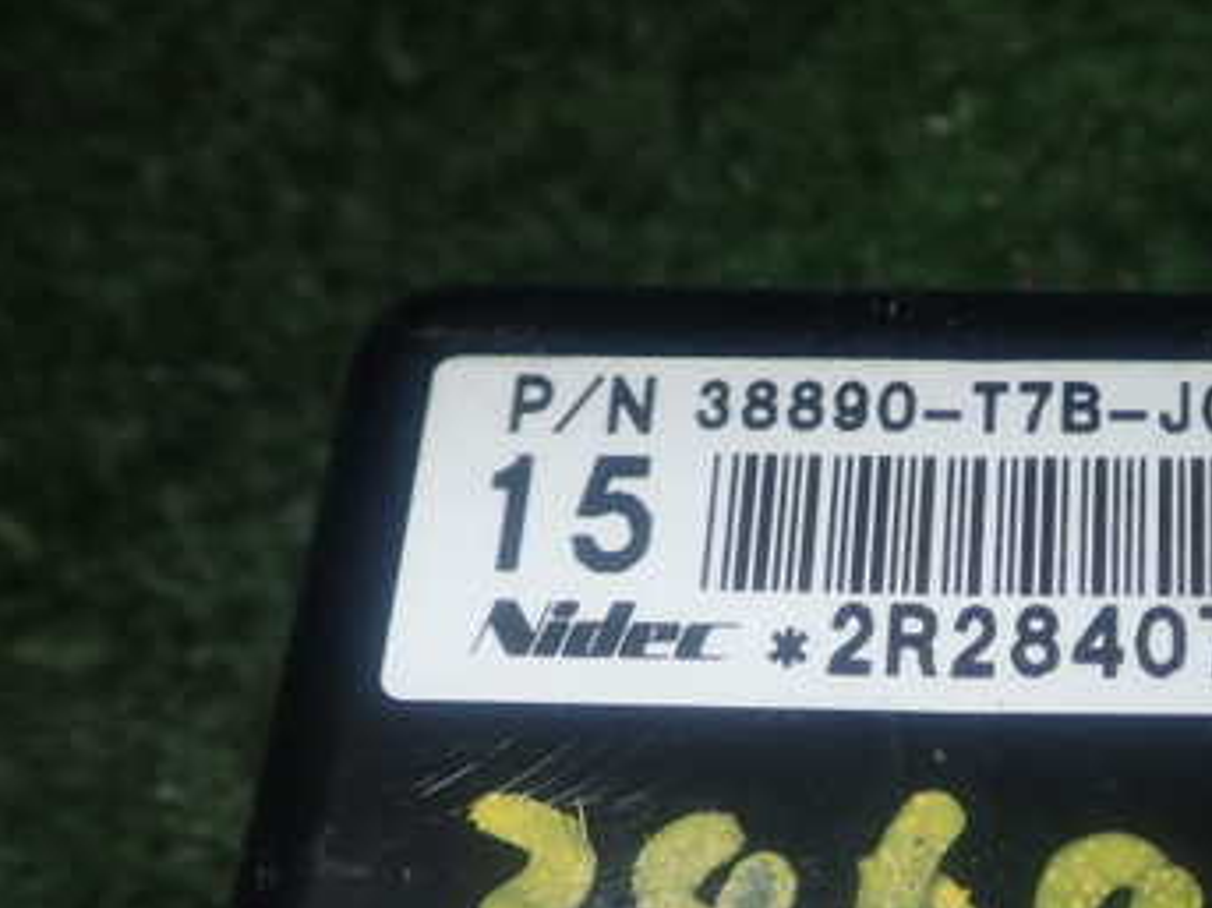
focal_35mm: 63
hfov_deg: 29.9
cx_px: 989
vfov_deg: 23.2
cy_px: 583
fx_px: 2205
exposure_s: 1/40
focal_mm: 6.37
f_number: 7.1
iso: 200
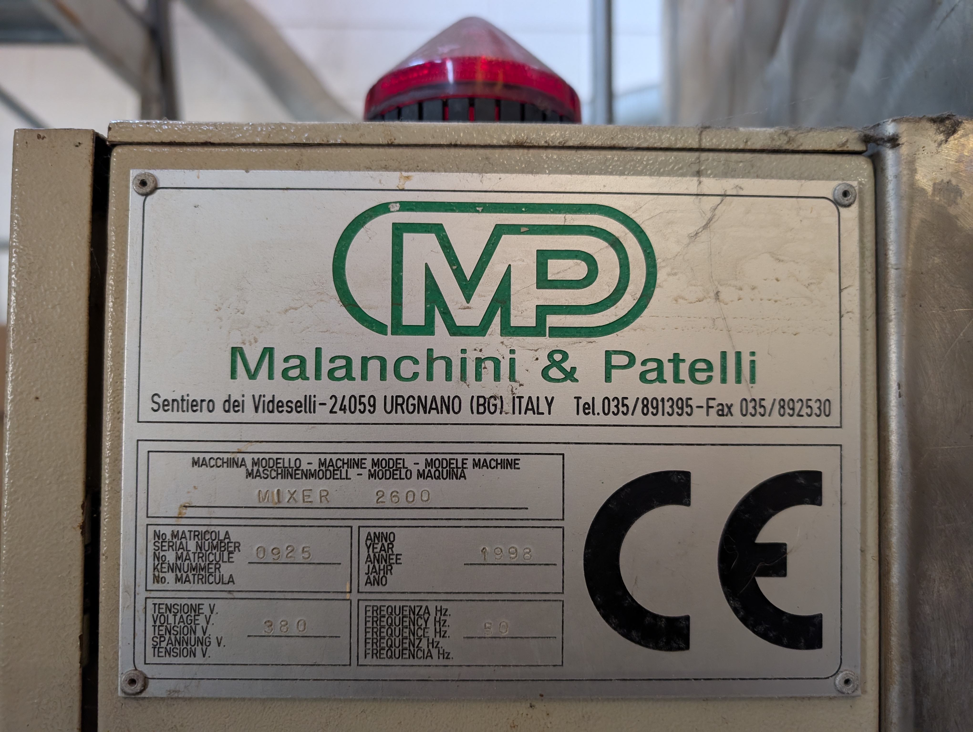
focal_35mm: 24
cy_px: 366
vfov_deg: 56.9
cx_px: 486
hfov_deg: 71.5
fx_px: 676
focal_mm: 6.9
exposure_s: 1/113
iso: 715
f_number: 1.68
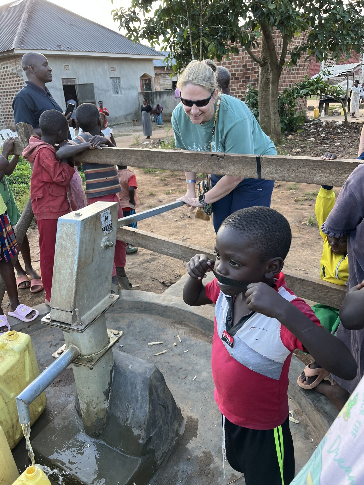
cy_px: 242
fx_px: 379
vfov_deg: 65.3
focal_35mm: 27
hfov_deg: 51.4
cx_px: 181
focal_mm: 5.1
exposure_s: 1/122
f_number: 1.6
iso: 100
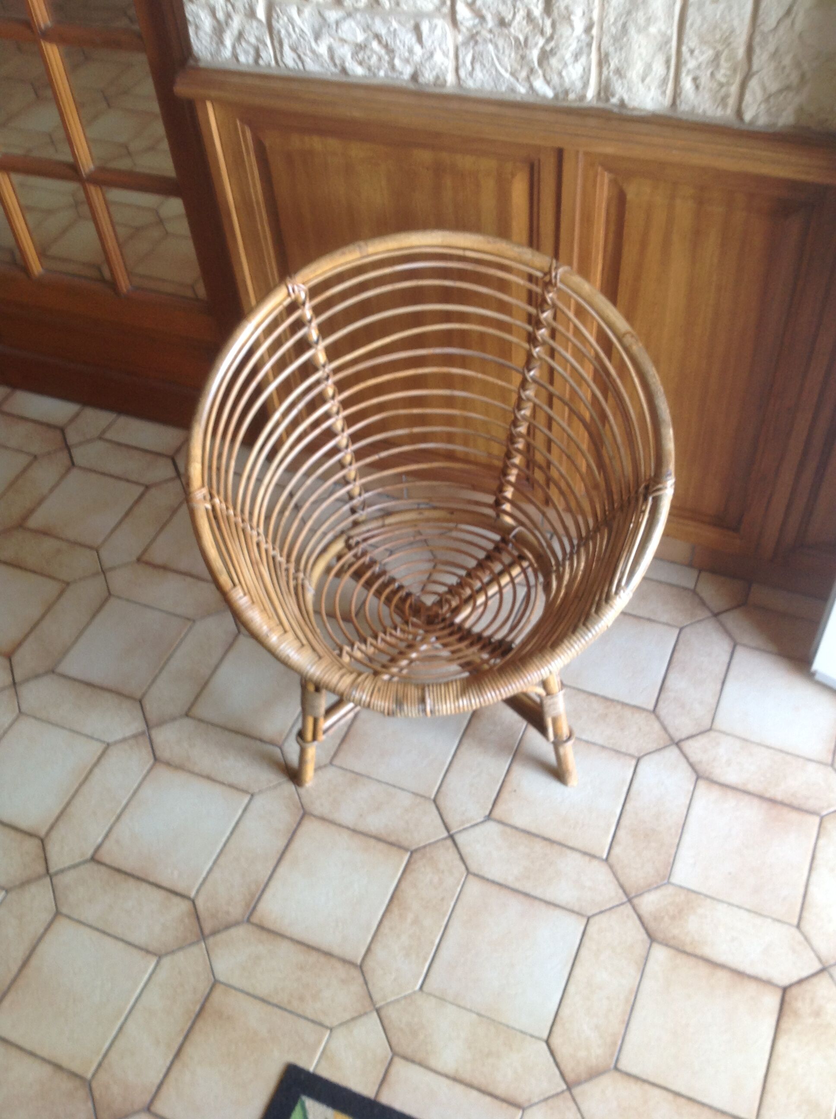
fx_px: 1130
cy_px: 560
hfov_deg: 40.6
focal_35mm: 35
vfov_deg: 52.7
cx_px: 418
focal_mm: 4.28
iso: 64
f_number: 2.4
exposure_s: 1/15
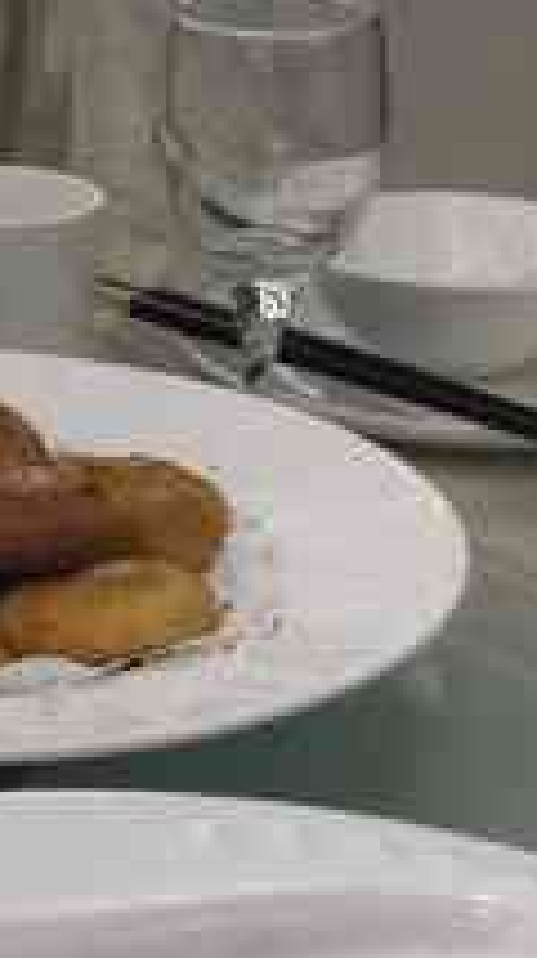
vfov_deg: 15.3
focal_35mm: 138
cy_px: -25
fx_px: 3502
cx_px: -166
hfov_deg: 8.6
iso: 40
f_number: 2.2
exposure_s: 1/100
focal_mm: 4.15
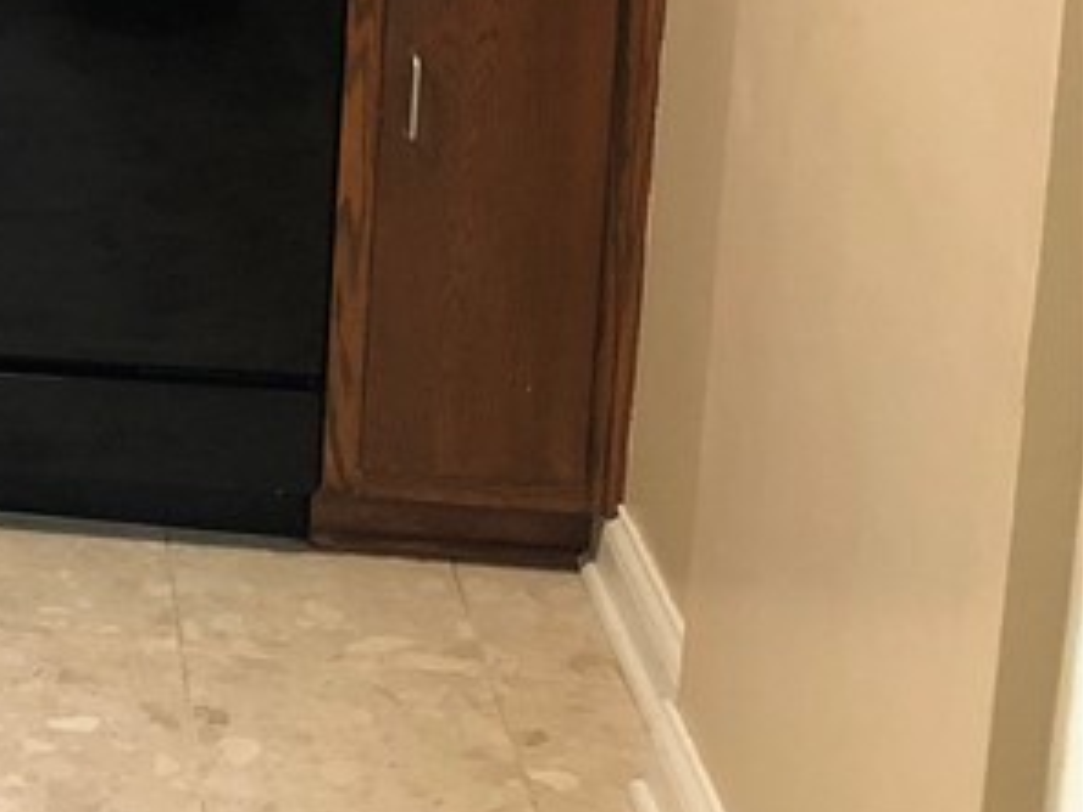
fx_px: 3035
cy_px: -165
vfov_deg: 14.7
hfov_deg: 17.1
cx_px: -787
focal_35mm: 97
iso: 100
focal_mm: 4
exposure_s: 1/6
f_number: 1.8
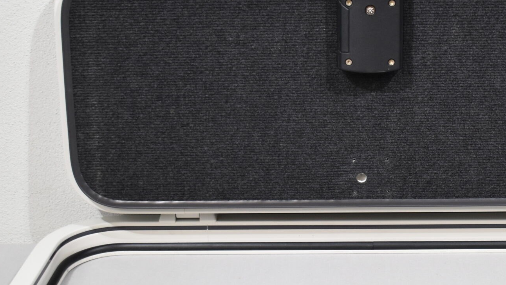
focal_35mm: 84
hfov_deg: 25.0
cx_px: 378
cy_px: 193
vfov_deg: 14.4
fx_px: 1128
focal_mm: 27
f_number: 4
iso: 800
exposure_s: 1/125
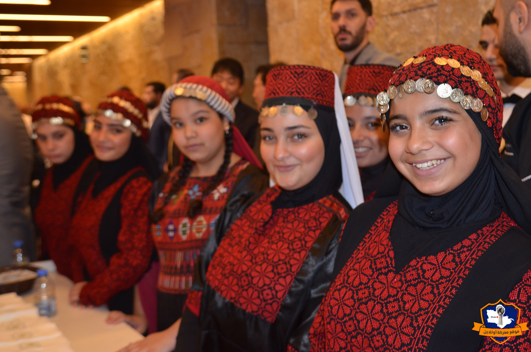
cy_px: 176
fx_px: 596
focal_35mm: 40
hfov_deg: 48.0
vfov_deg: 32.9
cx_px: 266
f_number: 4
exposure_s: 1/60
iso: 800
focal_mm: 27
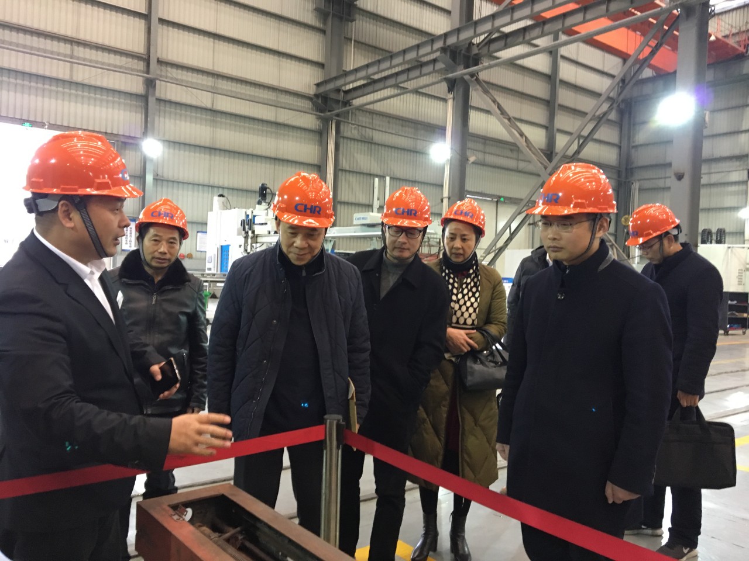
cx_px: 374
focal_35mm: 29
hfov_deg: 61.7
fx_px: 627
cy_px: 280
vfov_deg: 48.2
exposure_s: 1/20
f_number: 2.2
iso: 200
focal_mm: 4.15
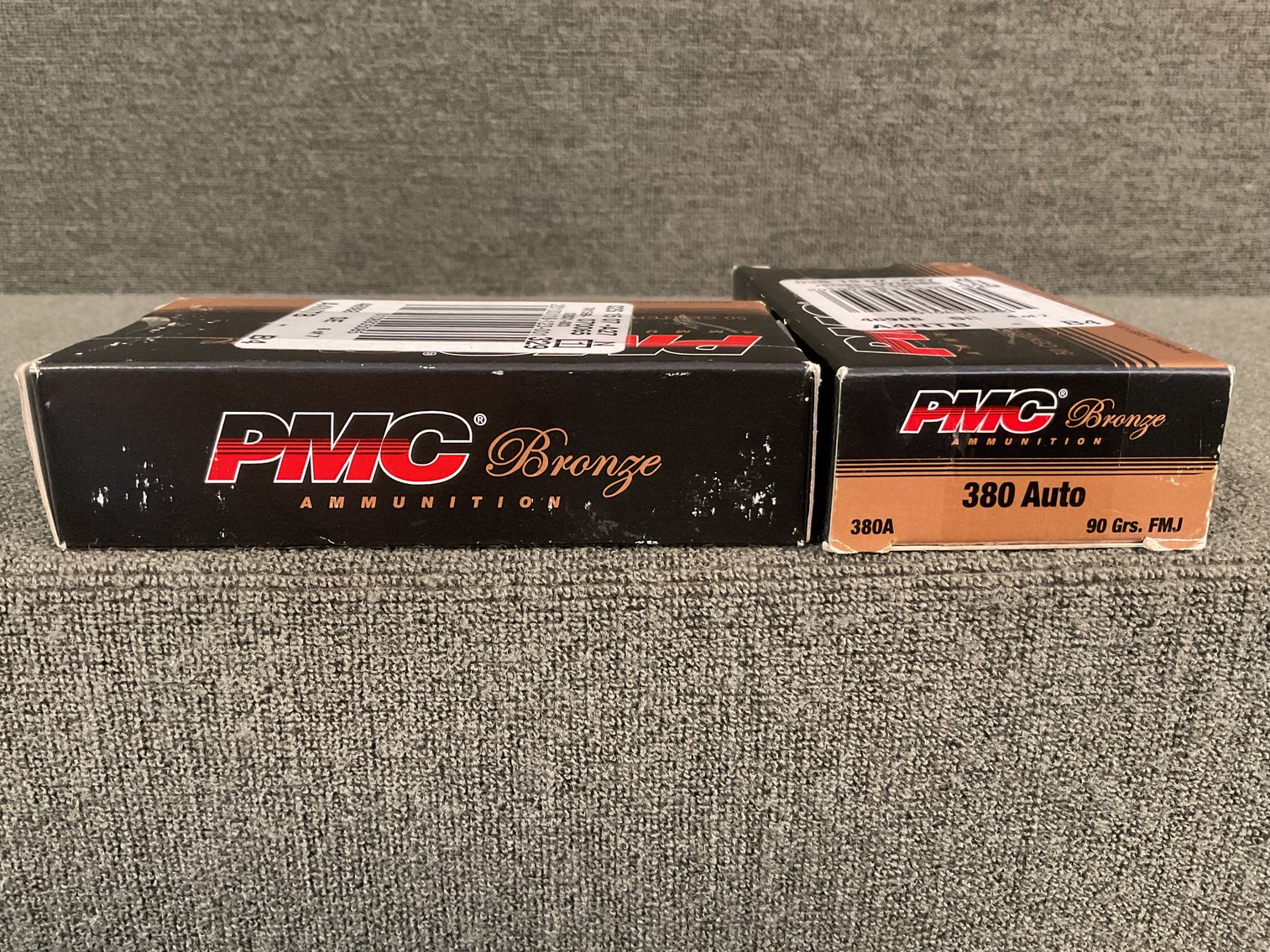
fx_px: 1064
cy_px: 476
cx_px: 635
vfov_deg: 48.2
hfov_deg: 61.7
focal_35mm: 29
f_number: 1.8
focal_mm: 3
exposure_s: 1/30
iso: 400
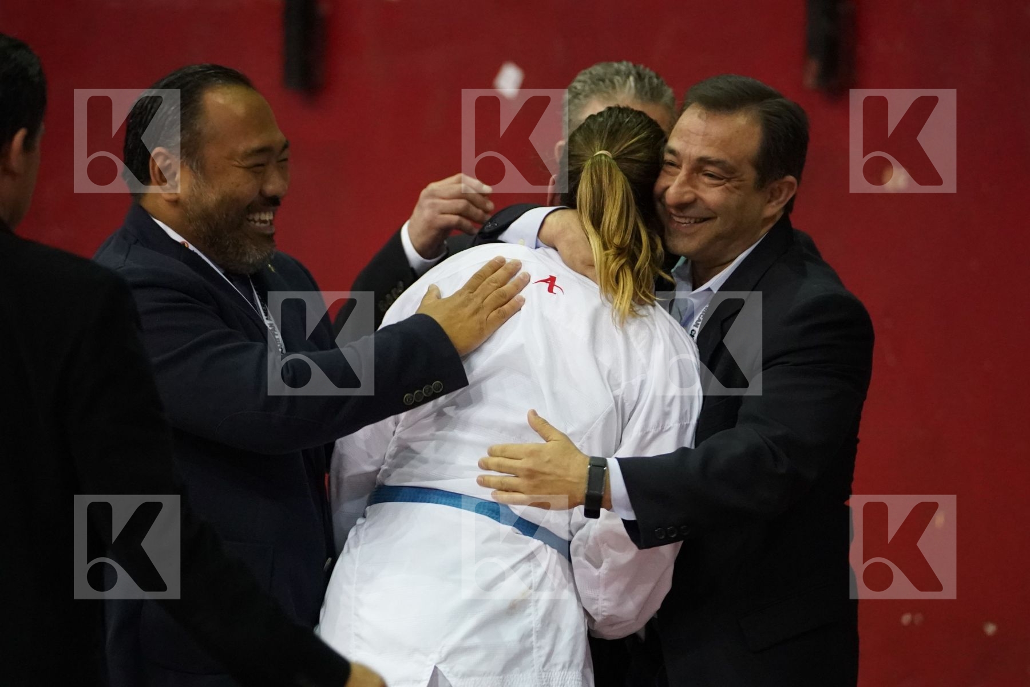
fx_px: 6809
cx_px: 515
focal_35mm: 238
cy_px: 344
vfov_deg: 5.8
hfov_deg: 8.7
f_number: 2.8
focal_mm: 159
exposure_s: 1/250
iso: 6400
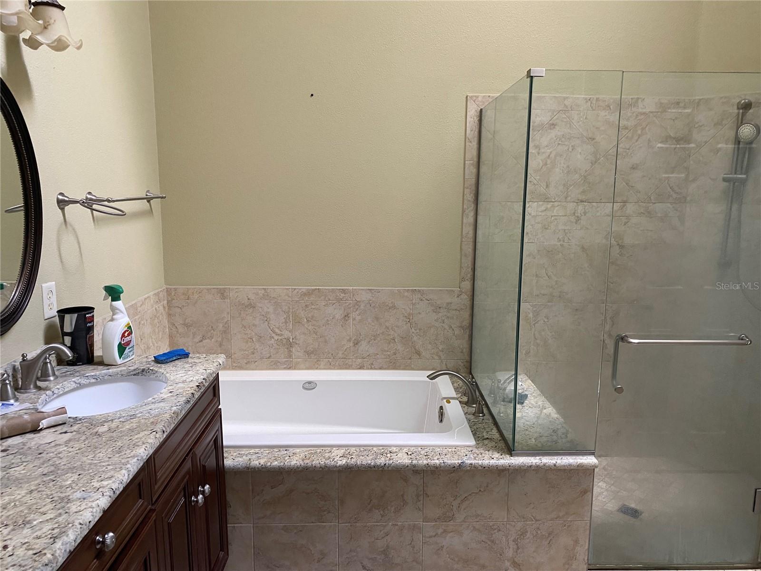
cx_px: 380
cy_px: 286
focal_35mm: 26
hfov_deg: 67.3
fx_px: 572
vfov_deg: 53.1
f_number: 1.8
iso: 250
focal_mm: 4.25
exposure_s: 1/60
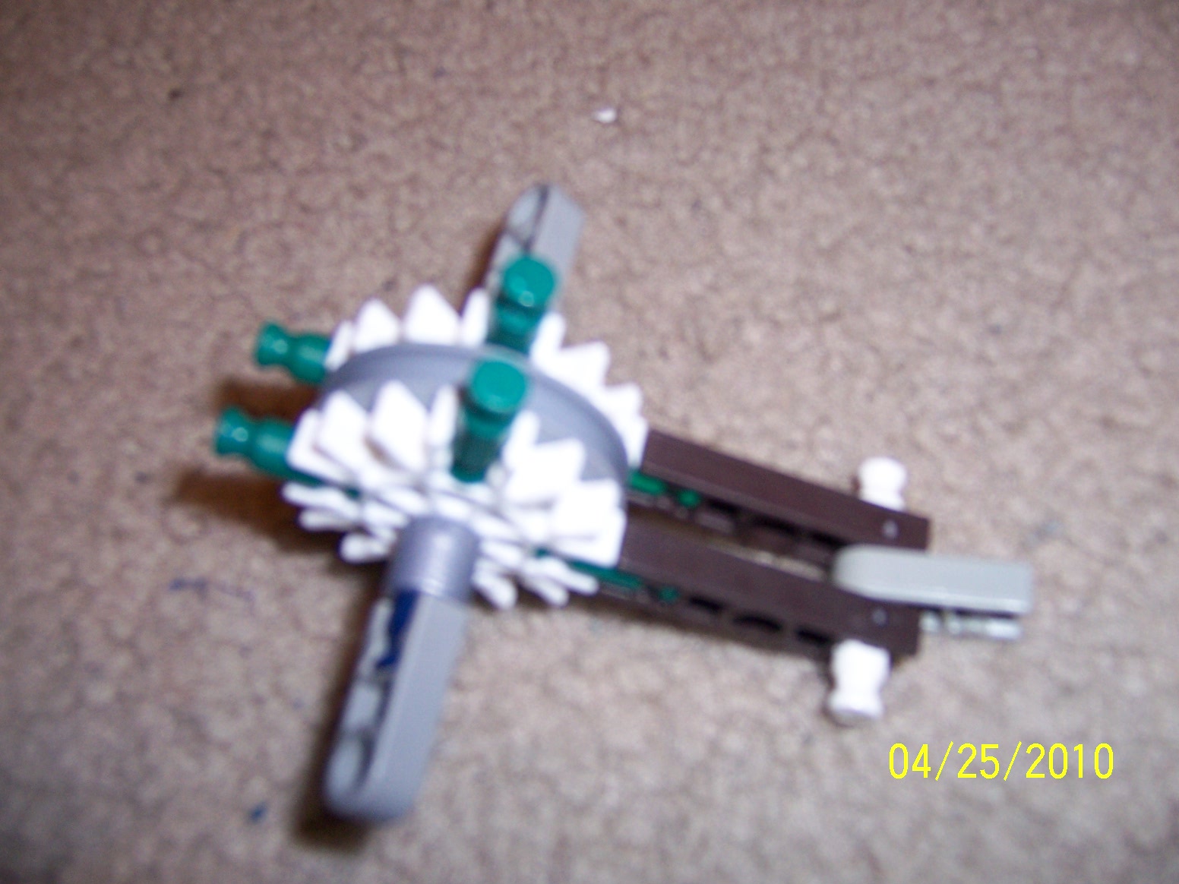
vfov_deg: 42.9
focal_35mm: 33
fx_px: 1124
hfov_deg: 55.4
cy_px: 442
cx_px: 590
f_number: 2.8
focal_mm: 5.5
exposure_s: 1/60
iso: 140
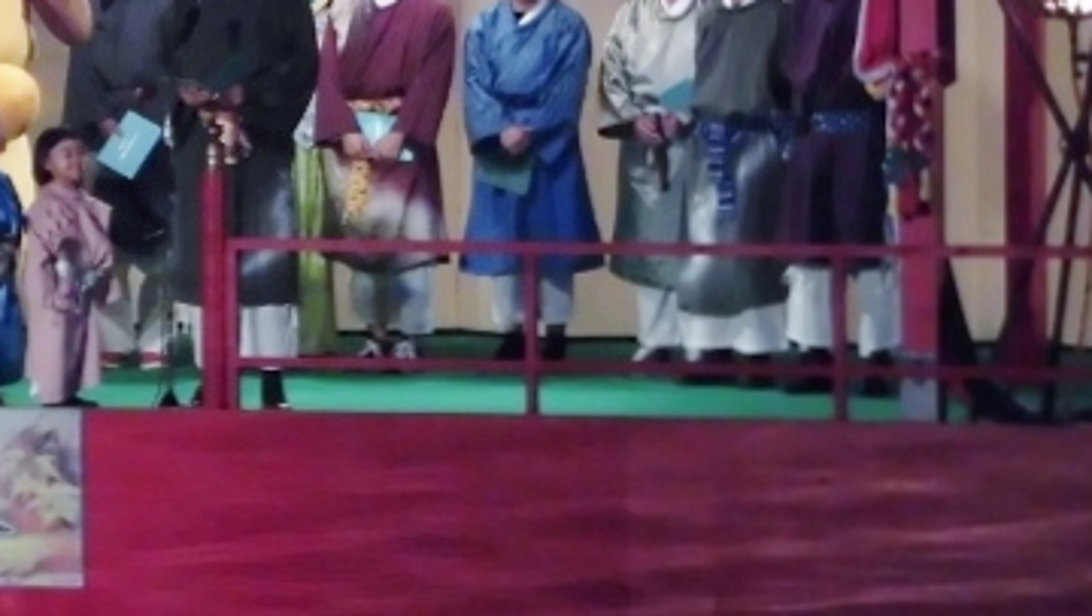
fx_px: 7765
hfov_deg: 8.0
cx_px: 249
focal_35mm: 268
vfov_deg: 4.5
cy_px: -46
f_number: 5.2
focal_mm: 24.81
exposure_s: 1/80
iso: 800
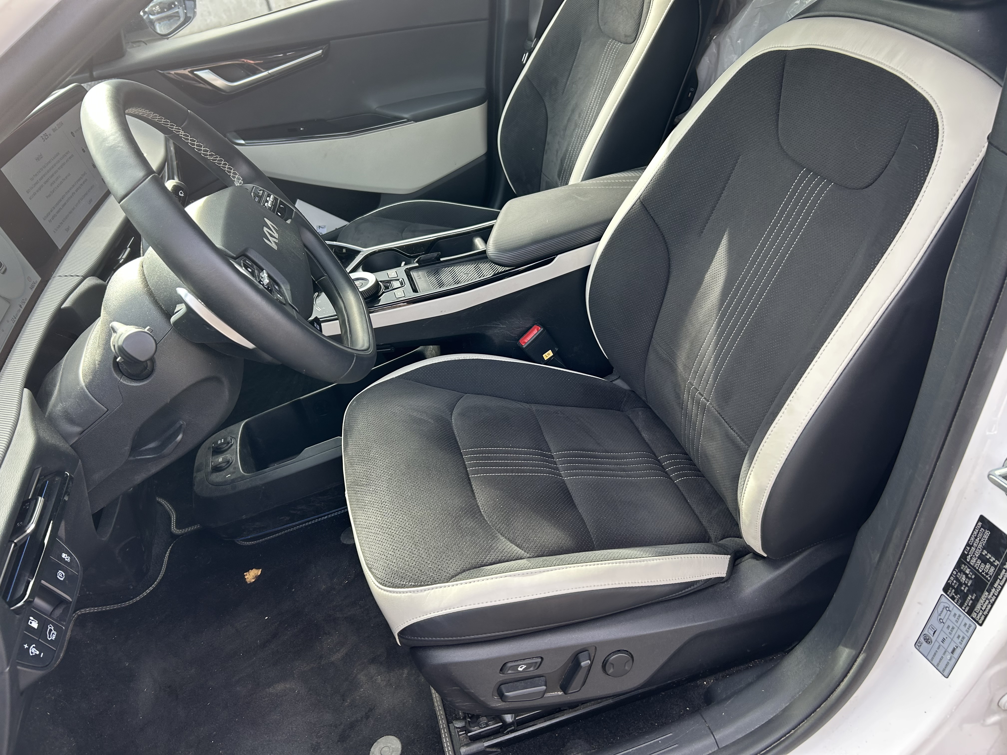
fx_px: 756
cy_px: 378
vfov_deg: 53.1
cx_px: 504
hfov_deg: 67.3
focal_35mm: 26
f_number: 1.5
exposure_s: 1/122
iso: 40
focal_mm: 5.7
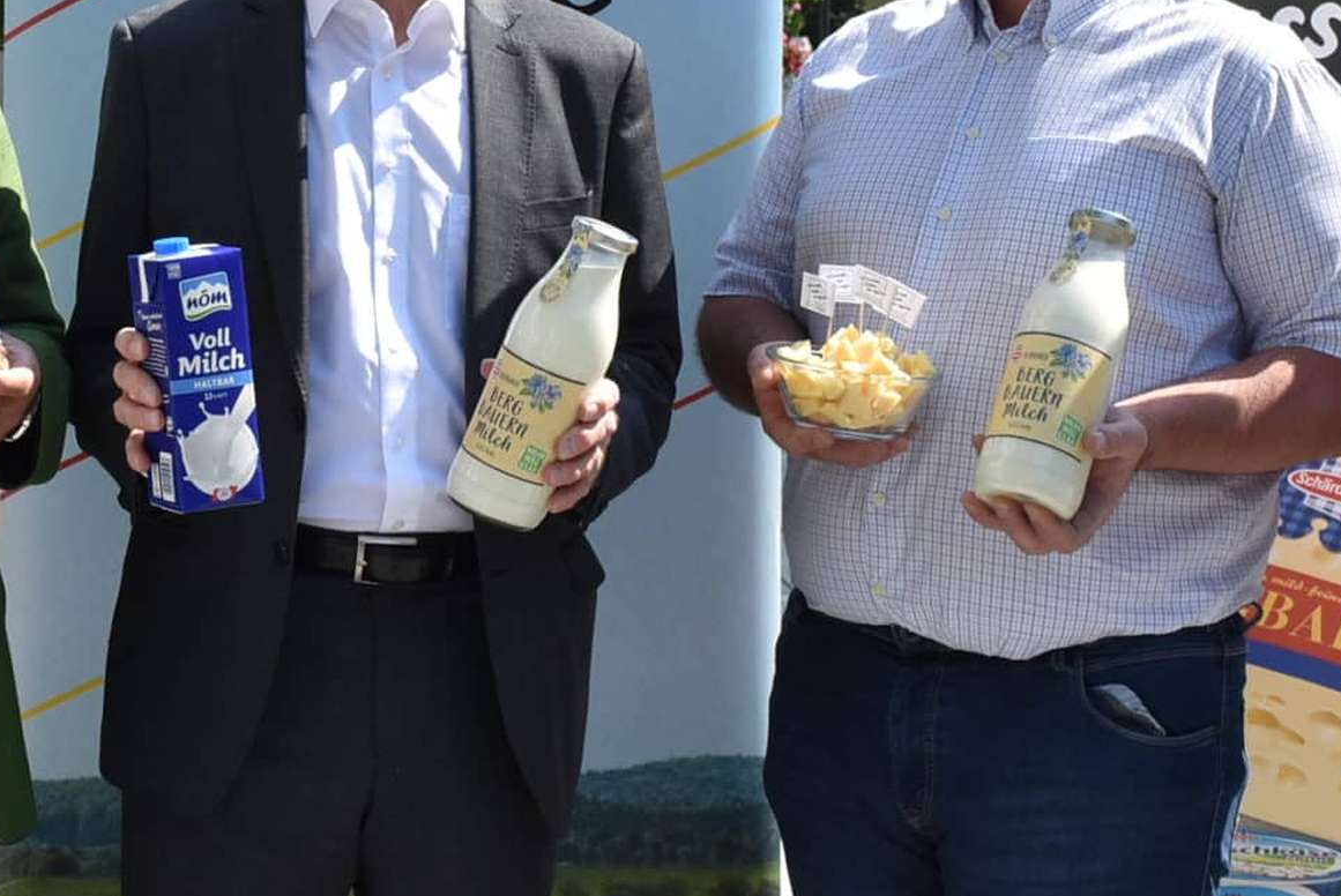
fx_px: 3404
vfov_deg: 14.9
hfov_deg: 22.0
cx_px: 268
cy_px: 103
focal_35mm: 91
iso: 280
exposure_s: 1/500
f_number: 8
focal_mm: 23
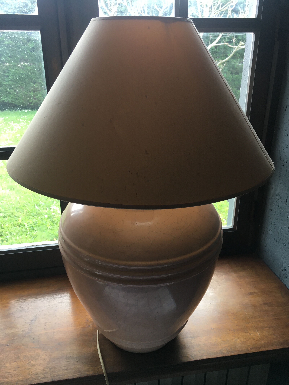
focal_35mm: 29
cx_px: 144
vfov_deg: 61.7
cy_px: 192
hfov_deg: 48.2
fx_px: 323
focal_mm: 4.15
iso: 25
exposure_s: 1/33
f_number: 2.2
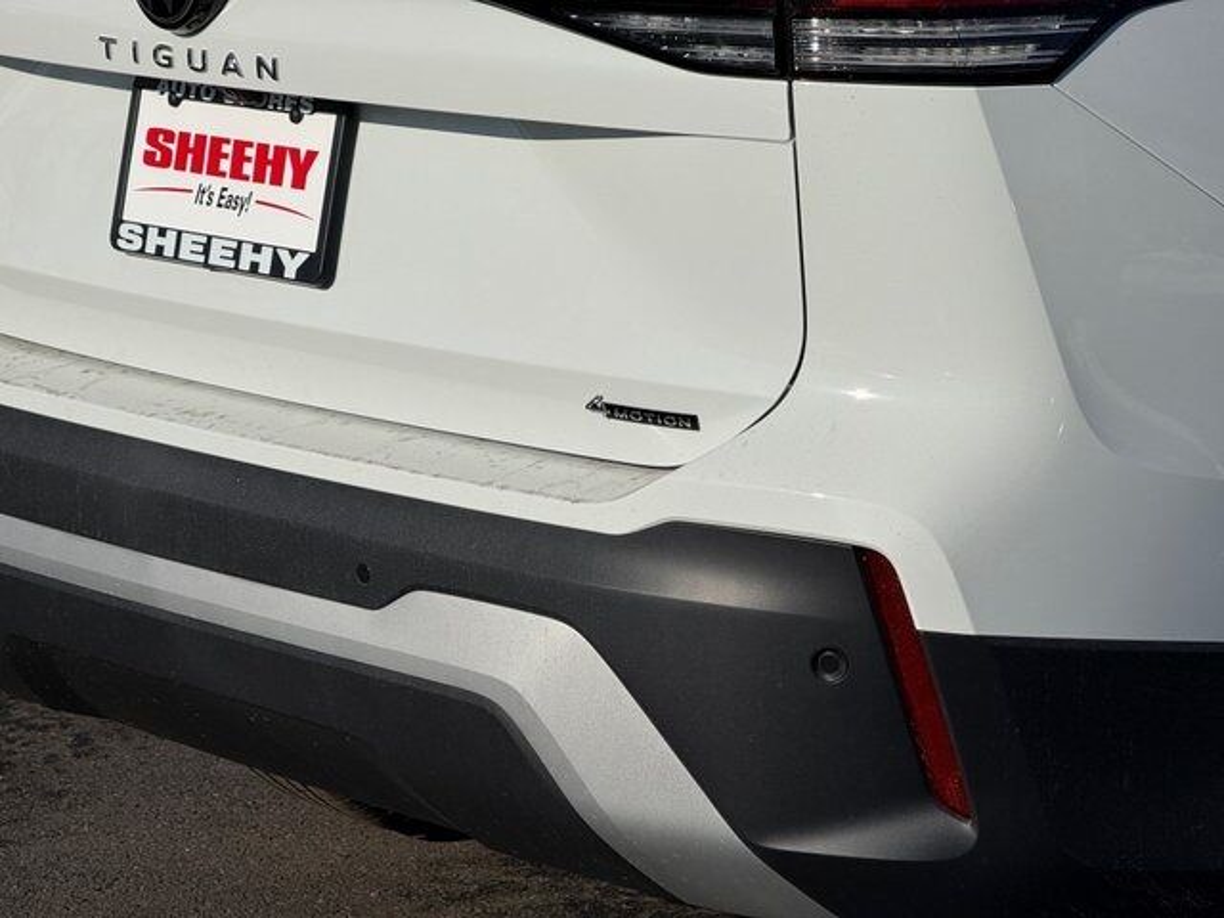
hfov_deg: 16.4
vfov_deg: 12.3
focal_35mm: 120
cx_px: 612
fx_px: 4243
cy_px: 459
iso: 32
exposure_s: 1/3891
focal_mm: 15.66
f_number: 2.8
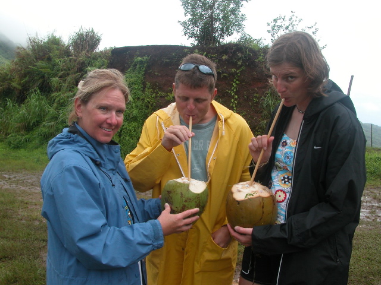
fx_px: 385
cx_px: 190
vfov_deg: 40.7
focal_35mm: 35
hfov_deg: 52.6
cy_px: 142
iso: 100
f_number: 5.6
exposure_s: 1/242
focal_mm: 8.9
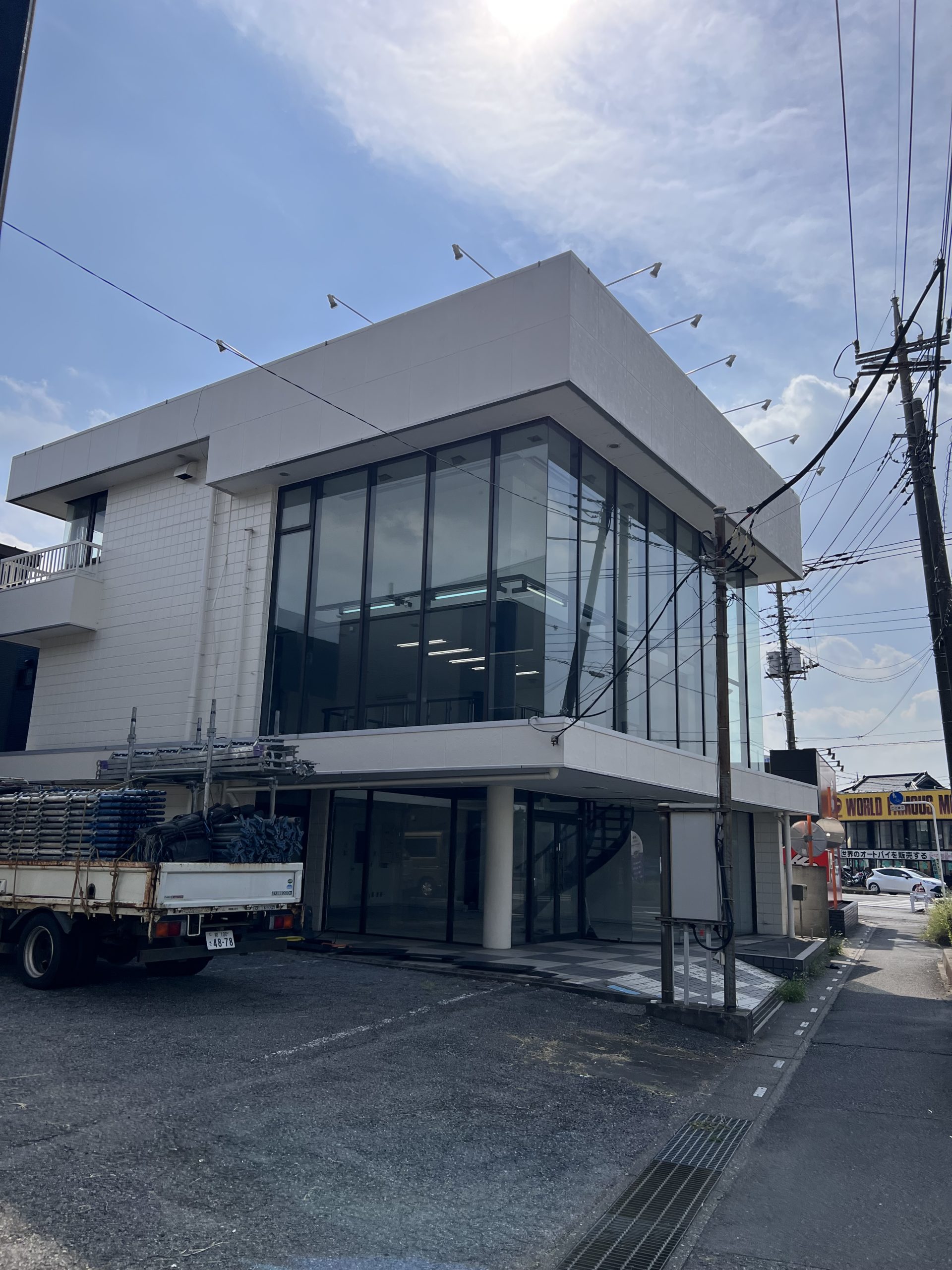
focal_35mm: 26
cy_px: 635
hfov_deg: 53.1
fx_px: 953
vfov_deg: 67.3
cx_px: 476
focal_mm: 5.7
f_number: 1.5
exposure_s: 1/8696
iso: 50
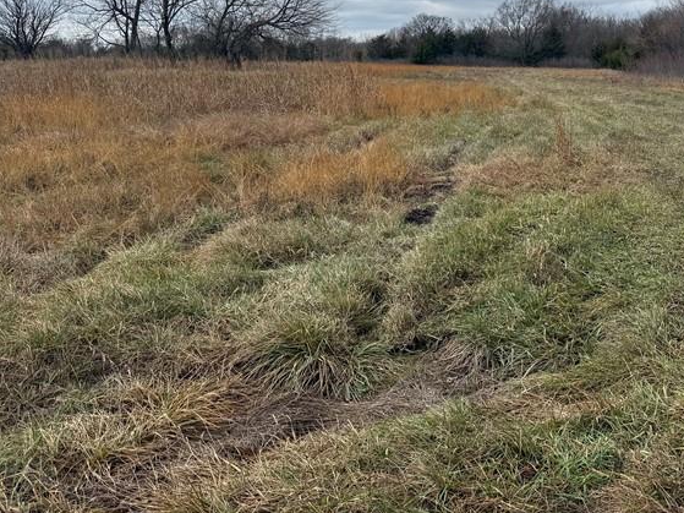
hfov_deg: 41.8
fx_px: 869
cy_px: 86
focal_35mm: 44
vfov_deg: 31.8
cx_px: 504
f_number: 1.78
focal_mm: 6.76
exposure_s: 1/3584
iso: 80
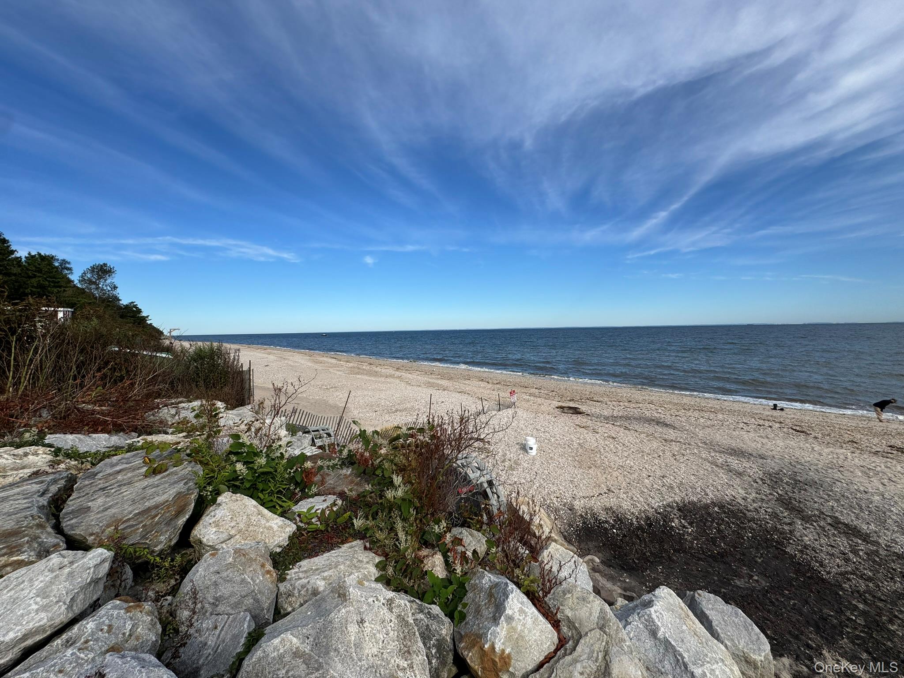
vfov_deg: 85.7
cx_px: 452
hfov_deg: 102.1
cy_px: 339
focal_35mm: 14
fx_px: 366
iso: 50
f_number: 2.2
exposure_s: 1/2415
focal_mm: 2.22
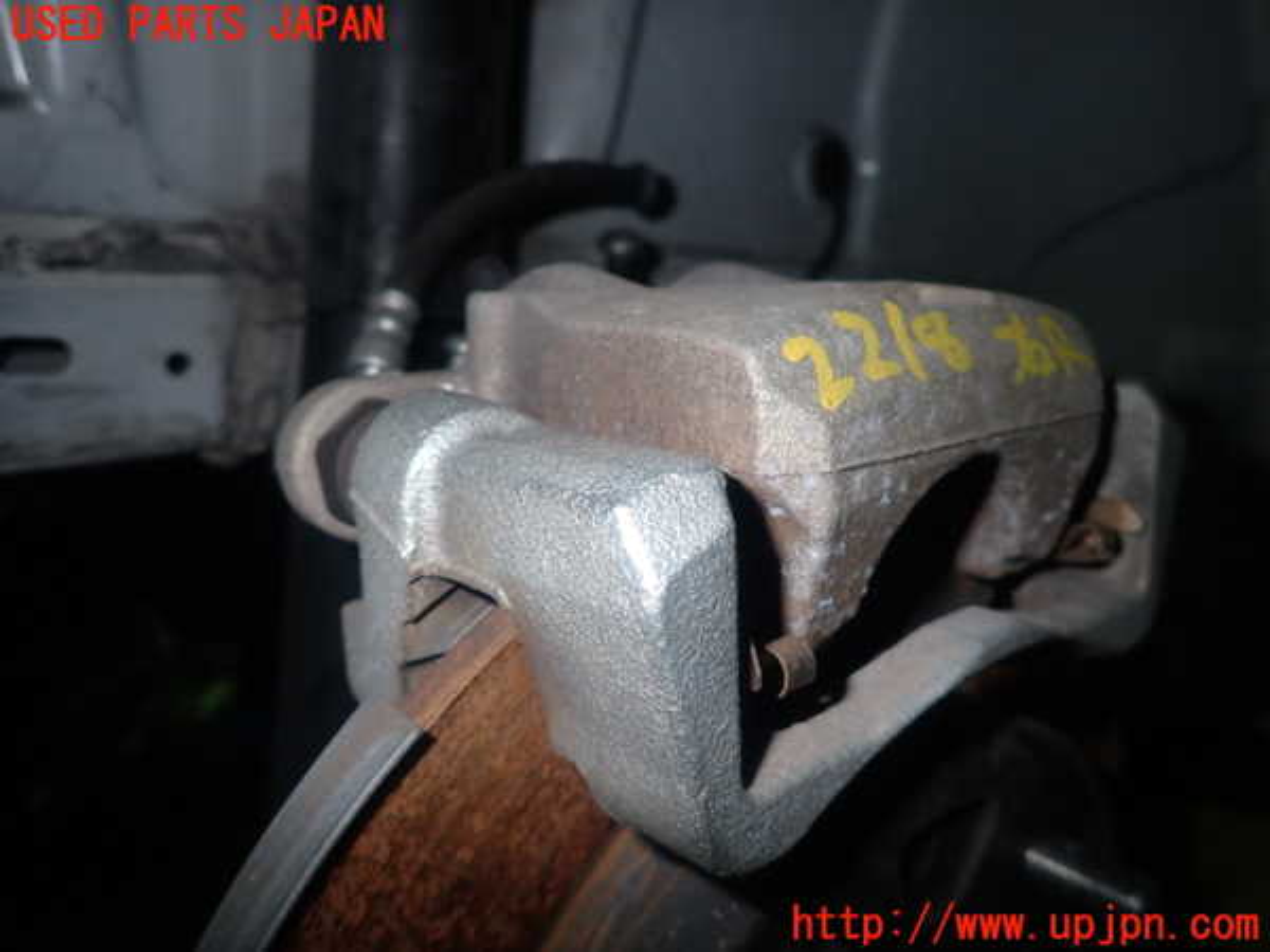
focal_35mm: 25
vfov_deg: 54.9
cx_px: 635
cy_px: 476
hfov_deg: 69.4
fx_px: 917
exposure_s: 1/30
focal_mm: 4.5
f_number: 5.6
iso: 200
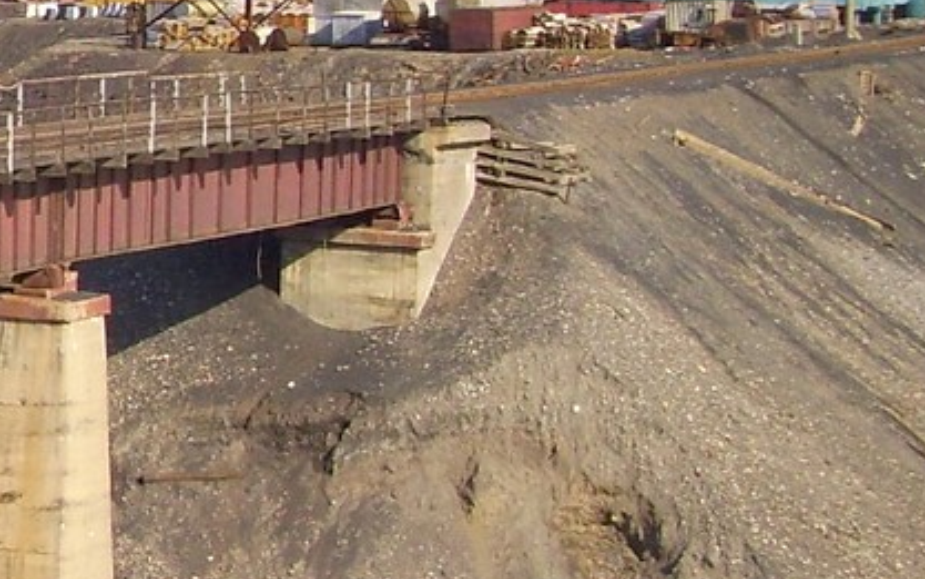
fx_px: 3304
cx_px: -348
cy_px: 170
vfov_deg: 10.0
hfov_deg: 15.1
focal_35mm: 131
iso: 80
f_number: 5.6
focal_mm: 5.7
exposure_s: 1/250
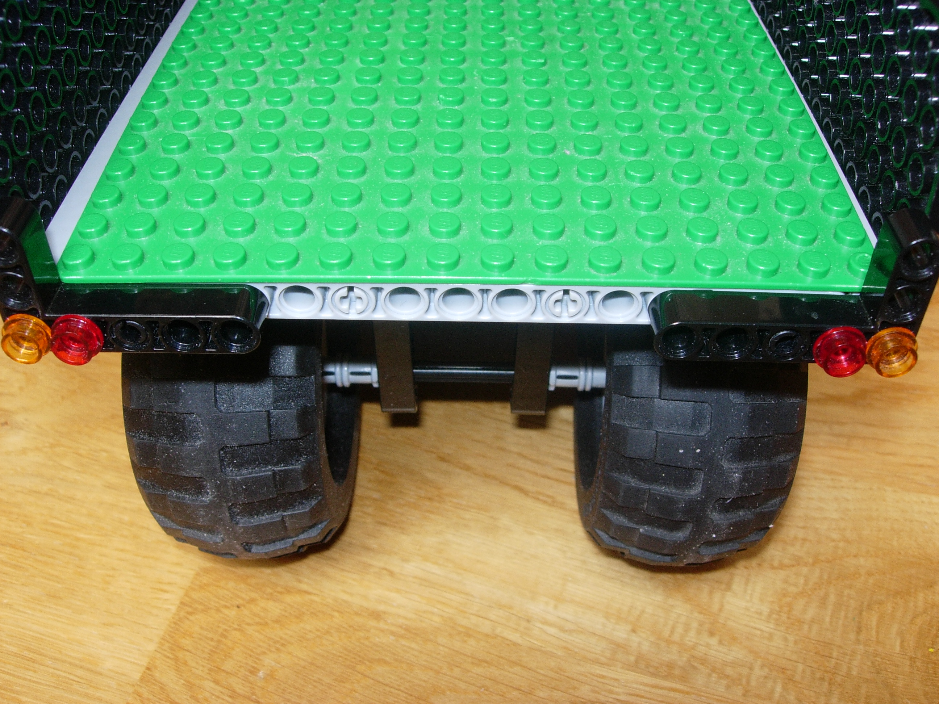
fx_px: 1031
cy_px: 352
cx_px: 470
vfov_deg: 37.7
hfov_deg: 49.0
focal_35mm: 38
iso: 79
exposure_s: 1/38
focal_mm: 7.8
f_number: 4.8
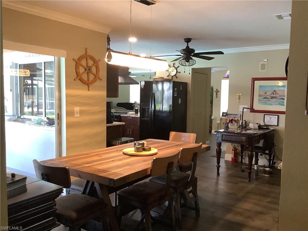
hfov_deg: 58.4
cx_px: 154
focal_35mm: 31
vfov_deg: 45.4
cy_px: 116
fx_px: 276
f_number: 2.4
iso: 200
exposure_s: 1/60
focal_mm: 3.3
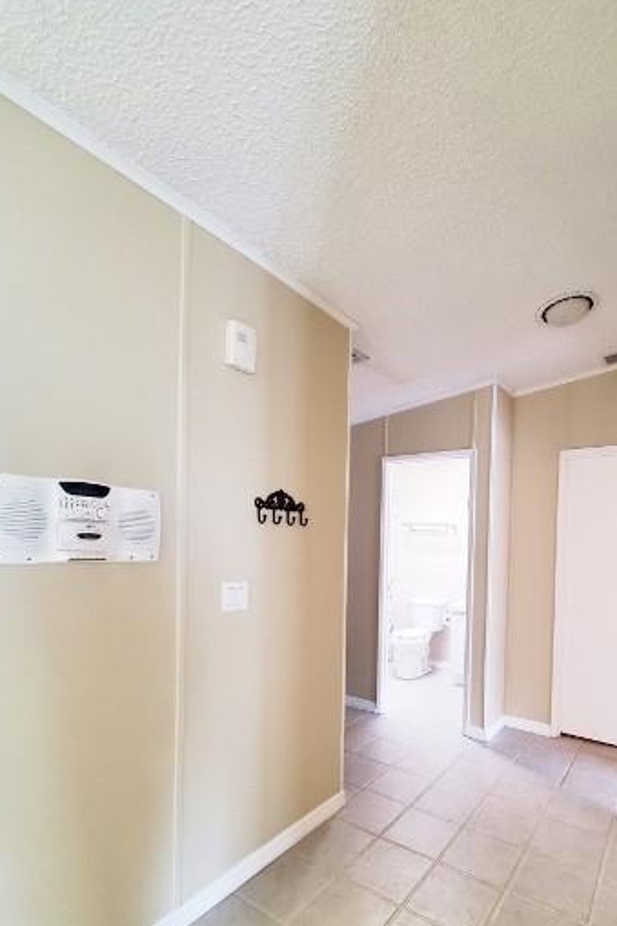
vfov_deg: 92.0
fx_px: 437
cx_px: 388
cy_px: 560
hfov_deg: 69.2
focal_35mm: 17
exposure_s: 1/40
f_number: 2.2
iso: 500
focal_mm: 1.8
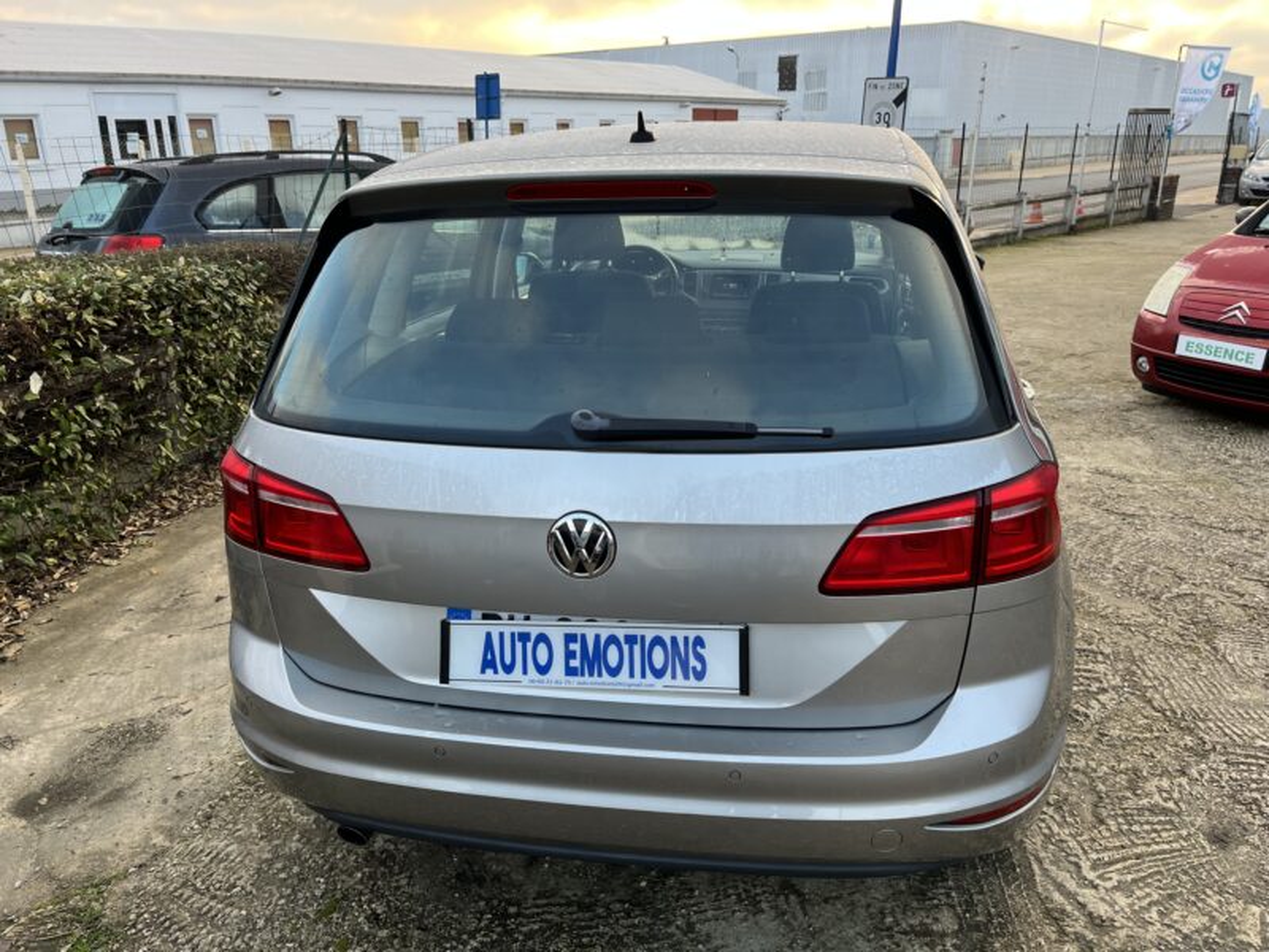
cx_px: 634
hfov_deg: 67.3
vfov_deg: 53.1
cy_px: 476
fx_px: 953
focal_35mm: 26
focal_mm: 5.1
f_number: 1.6
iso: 40
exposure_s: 1/157
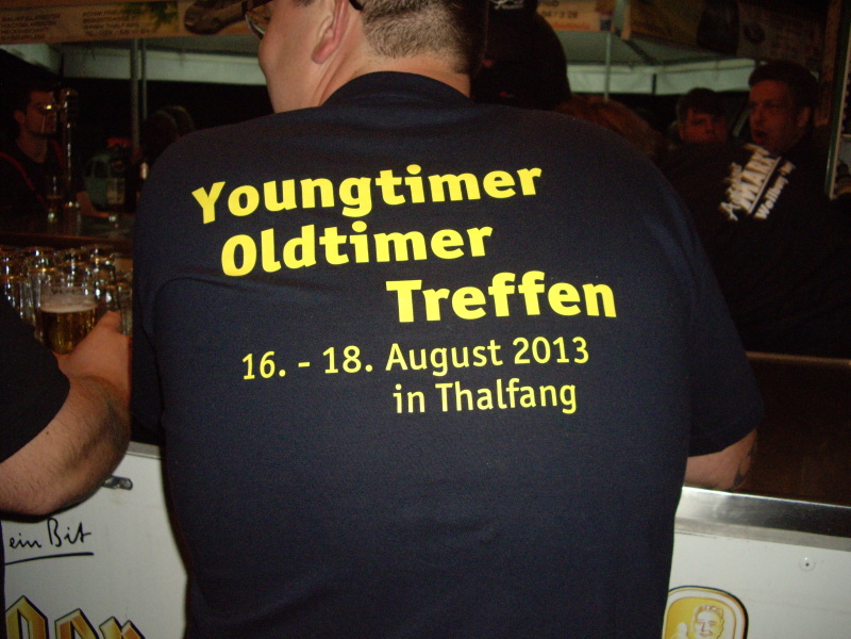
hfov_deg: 49.0
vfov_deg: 37.7
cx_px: 426
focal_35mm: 38
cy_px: 320
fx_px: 934
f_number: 2.8
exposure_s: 1/40
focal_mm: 7.9
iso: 400
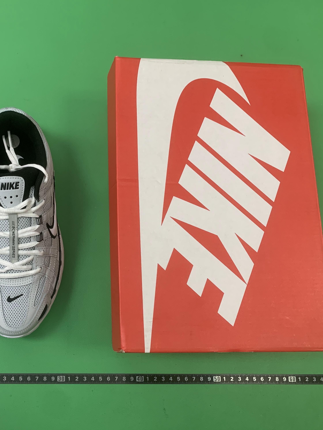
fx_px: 435
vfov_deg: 52.6
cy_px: 216
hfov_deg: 39.7
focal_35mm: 35
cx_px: 83
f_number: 1.8
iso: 125
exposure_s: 1/60
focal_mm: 4.25
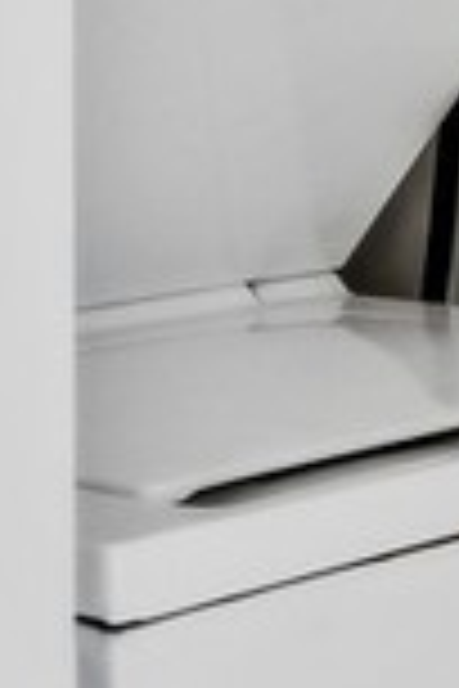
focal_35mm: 169
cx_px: 63
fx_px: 3232
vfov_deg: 11.9
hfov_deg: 8.1
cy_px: -144
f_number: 8
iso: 125
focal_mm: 16
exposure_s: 1/2.5
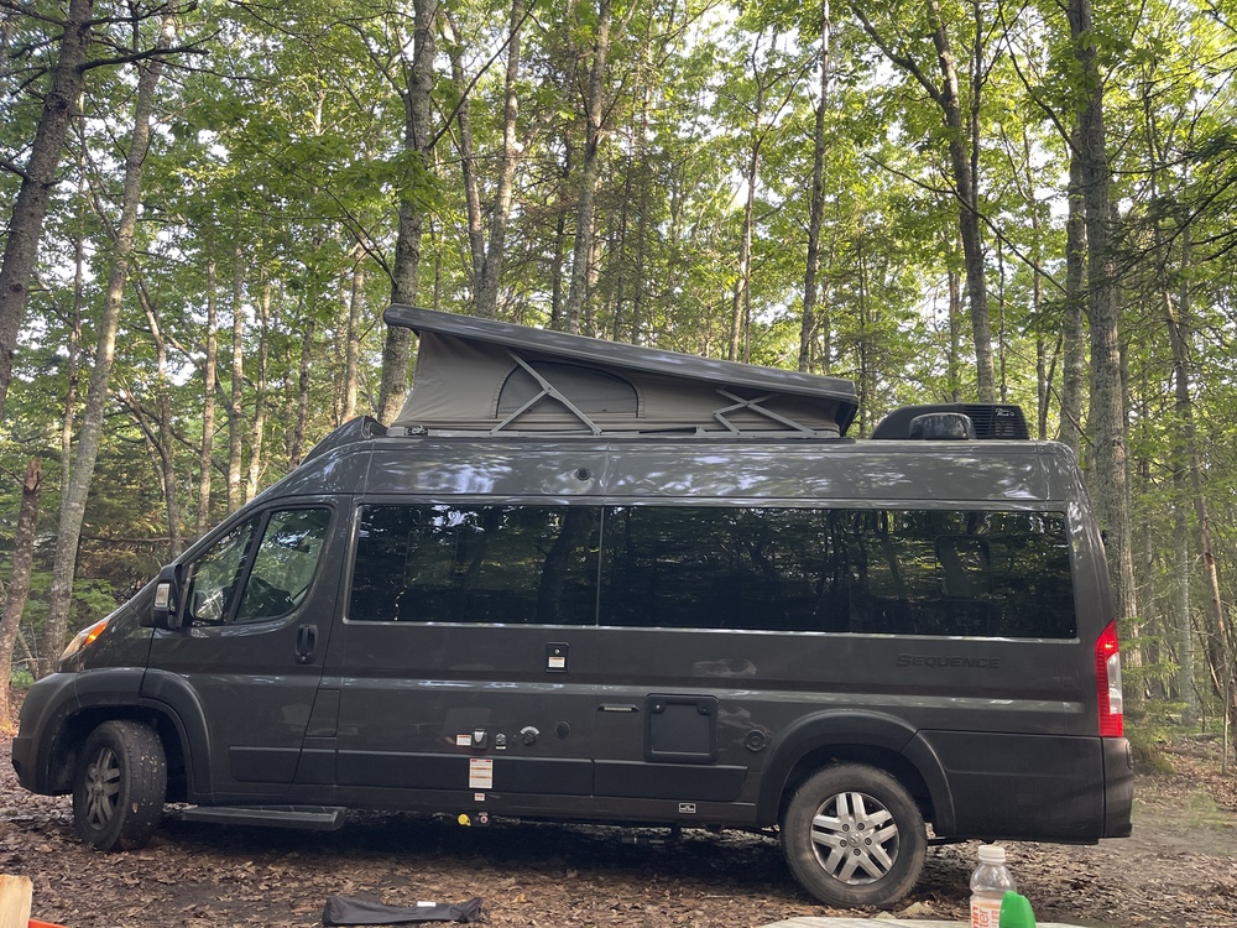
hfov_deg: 69.4
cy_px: 464
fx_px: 893
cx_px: 618
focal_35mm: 25
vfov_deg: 54.9
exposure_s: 1/118
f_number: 1.6
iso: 125
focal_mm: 5.1
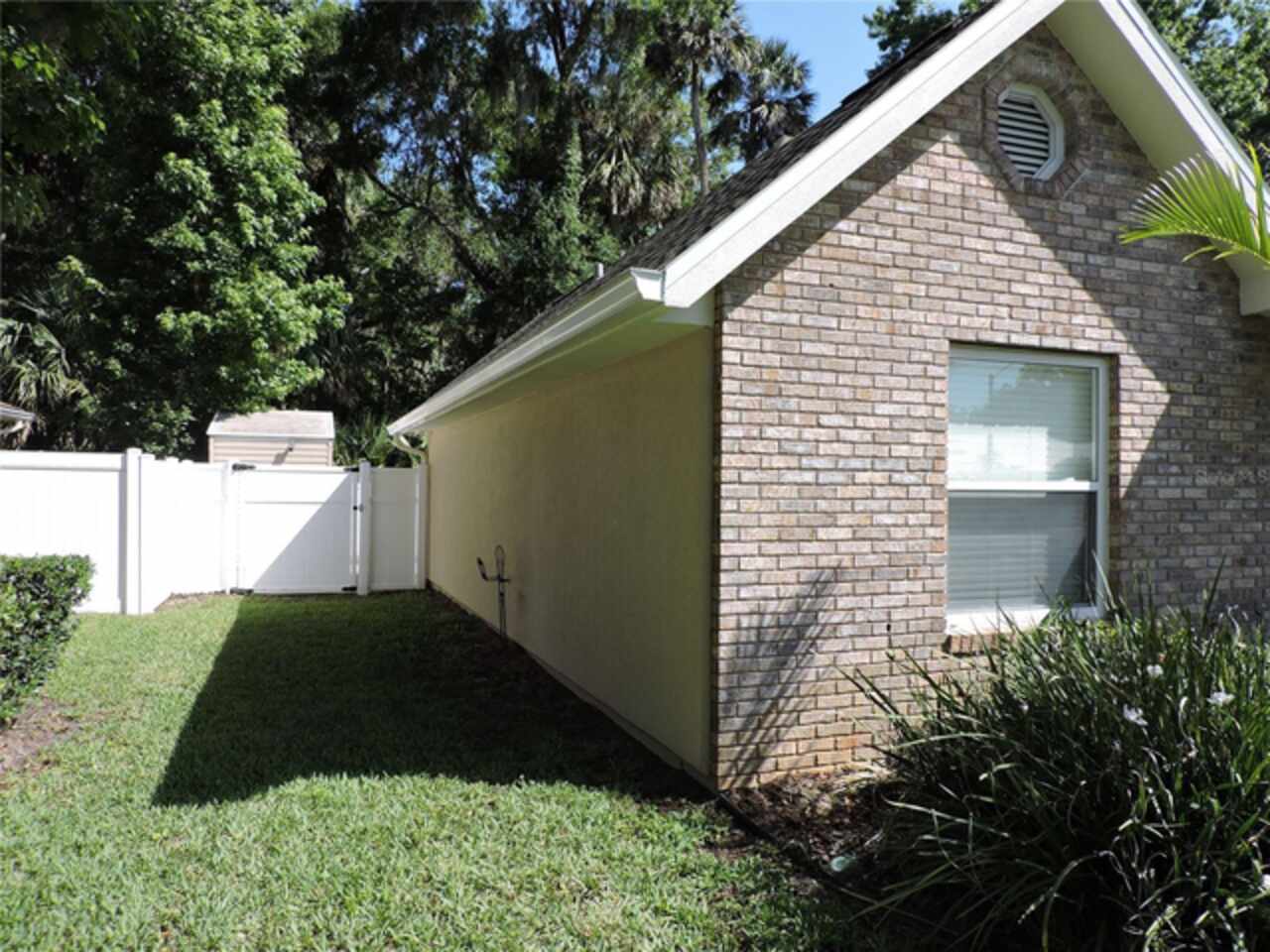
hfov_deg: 71.6
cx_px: 635
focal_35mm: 24
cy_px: 476
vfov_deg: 56.8
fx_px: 881
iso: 100
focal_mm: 4.3
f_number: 3
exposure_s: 1/800
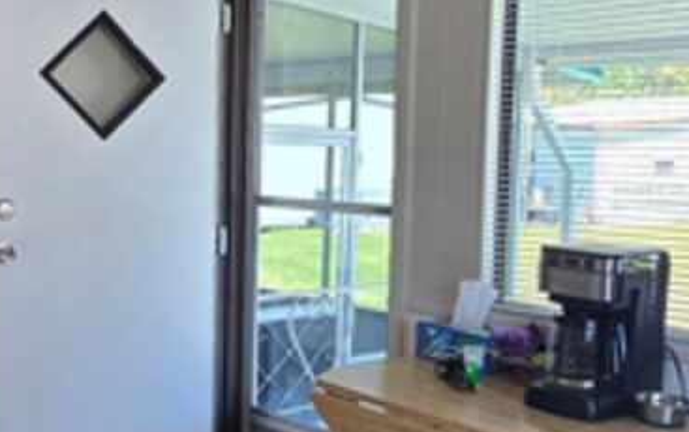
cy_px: 267
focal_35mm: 48
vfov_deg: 26.8
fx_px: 902
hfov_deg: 41.5
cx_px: 253
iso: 50
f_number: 2.2
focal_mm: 2.2
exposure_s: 1/143
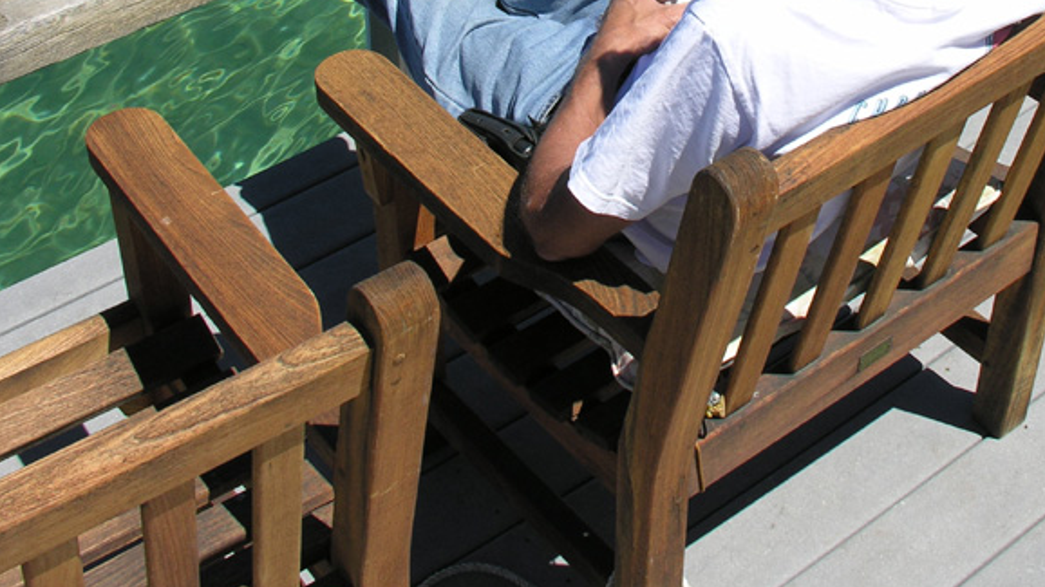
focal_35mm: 66
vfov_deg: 17.7
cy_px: -43
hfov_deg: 31.7
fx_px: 1829
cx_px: 654
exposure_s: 1/238
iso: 50
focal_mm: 8.9
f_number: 6.3
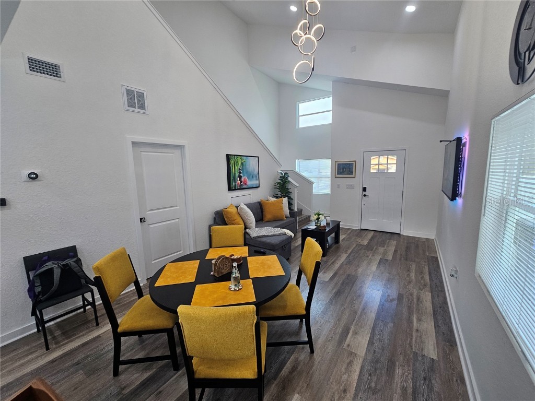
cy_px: 200
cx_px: 268
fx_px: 201
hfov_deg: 106.2
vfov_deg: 89.9
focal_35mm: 13
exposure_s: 1/60
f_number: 2.2
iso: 64
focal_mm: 2.2
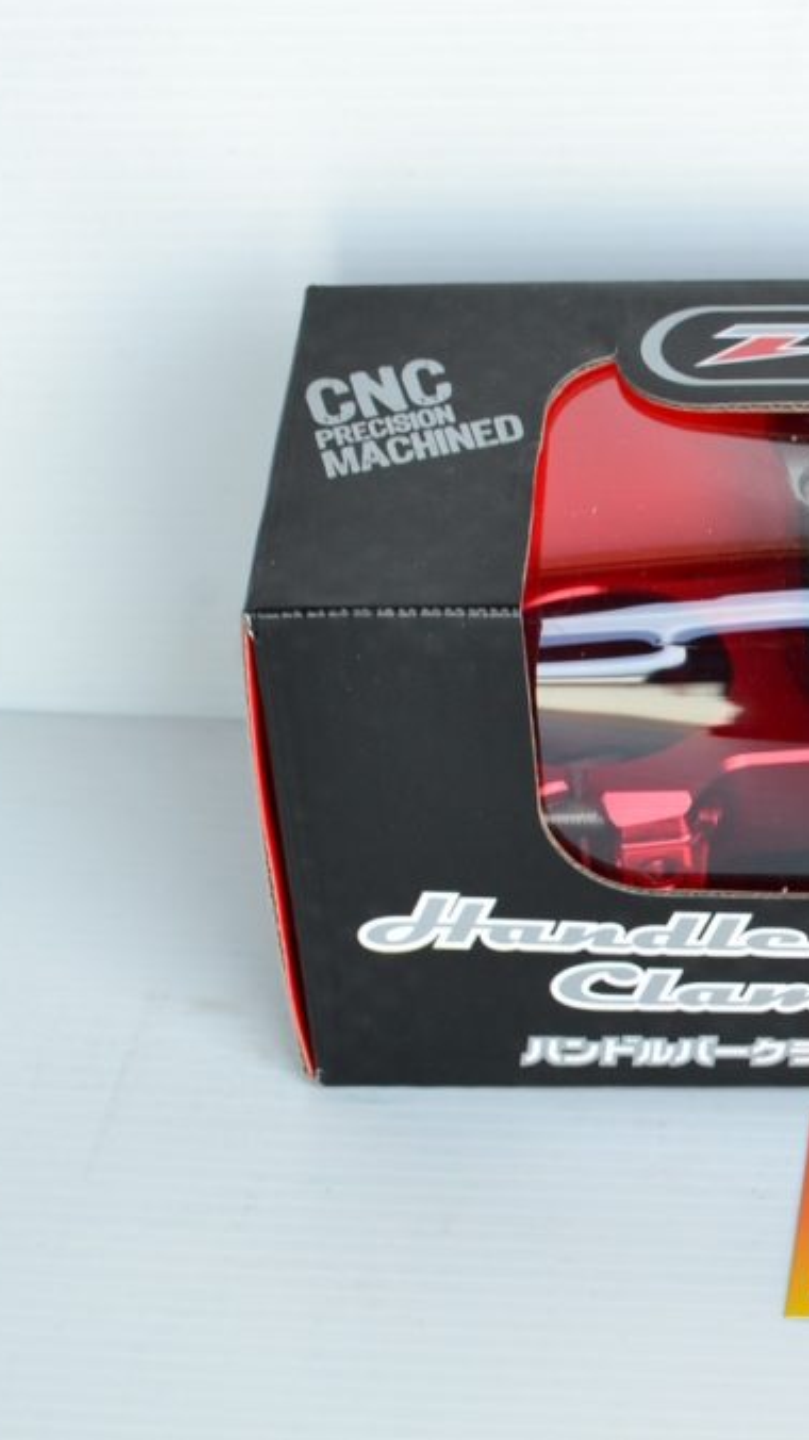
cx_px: 990
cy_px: 716
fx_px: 4990
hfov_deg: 9.1
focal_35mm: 131
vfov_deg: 16.4
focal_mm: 55
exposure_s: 1/100
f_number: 9
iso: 400
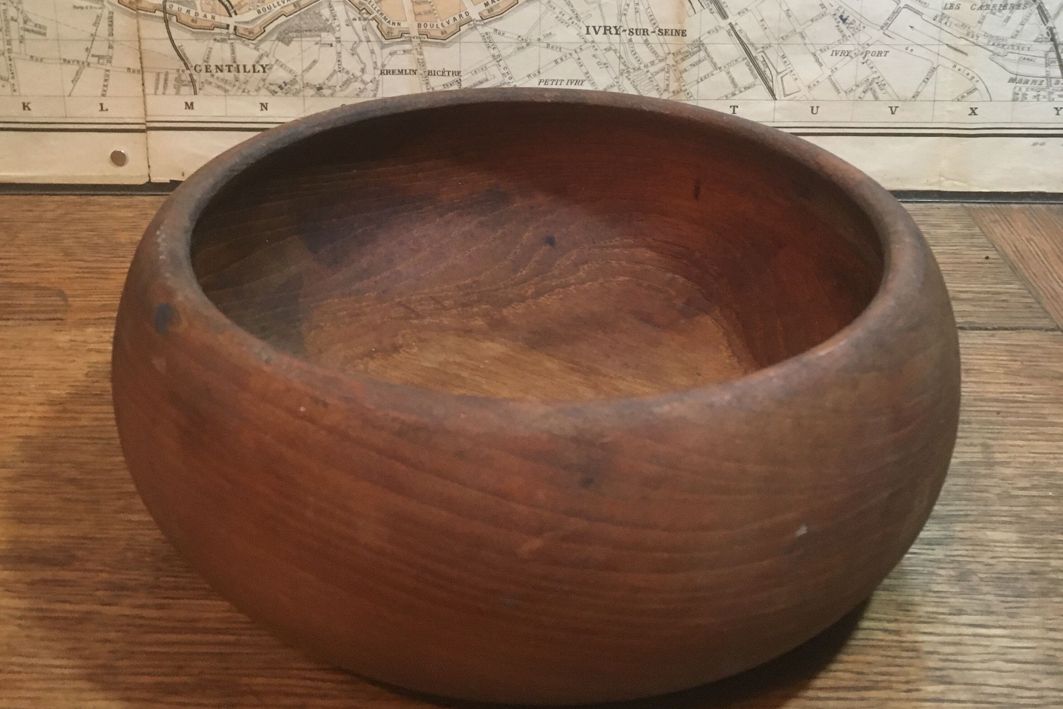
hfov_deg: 47.4
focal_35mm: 41
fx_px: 1210
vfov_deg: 31.7
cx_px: 522
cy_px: 129
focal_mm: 4.15
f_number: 2.2
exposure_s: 1/17
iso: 200
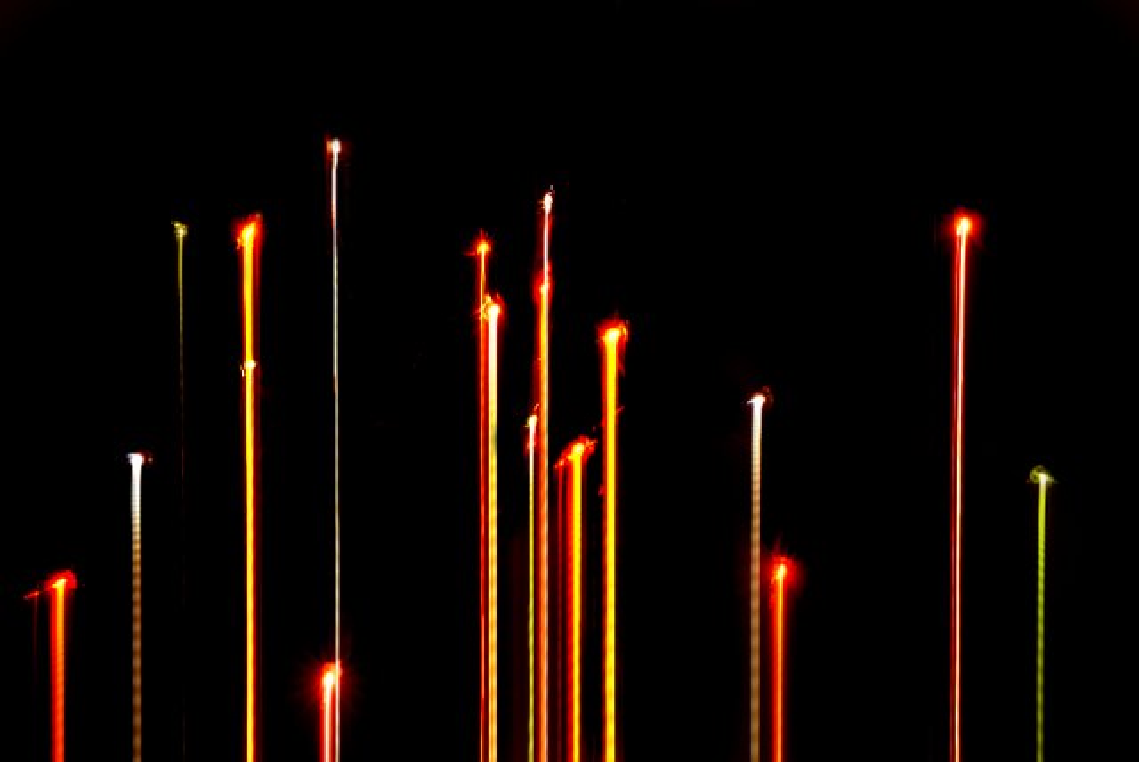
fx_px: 2375
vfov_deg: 18.2
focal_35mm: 75
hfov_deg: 27.0
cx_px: 570
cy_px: 381
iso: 100
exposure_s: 1.6
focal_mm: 50
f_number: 8
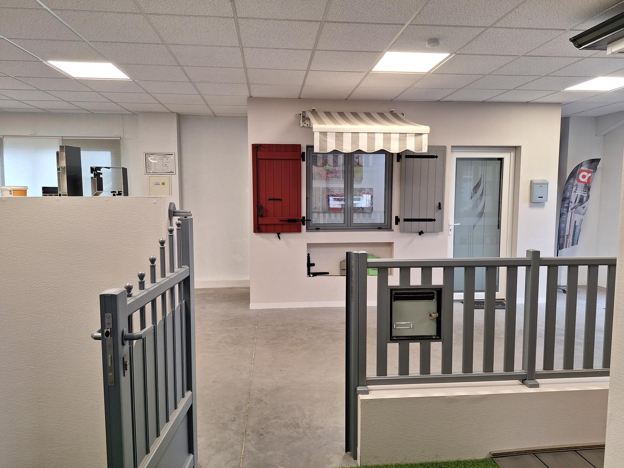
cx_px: 312
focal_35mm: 23
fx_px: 415
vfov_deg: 58.9
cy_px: 234
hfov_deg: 73.9
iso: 125
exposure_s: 1/50
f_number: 1.8
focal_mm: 5.54
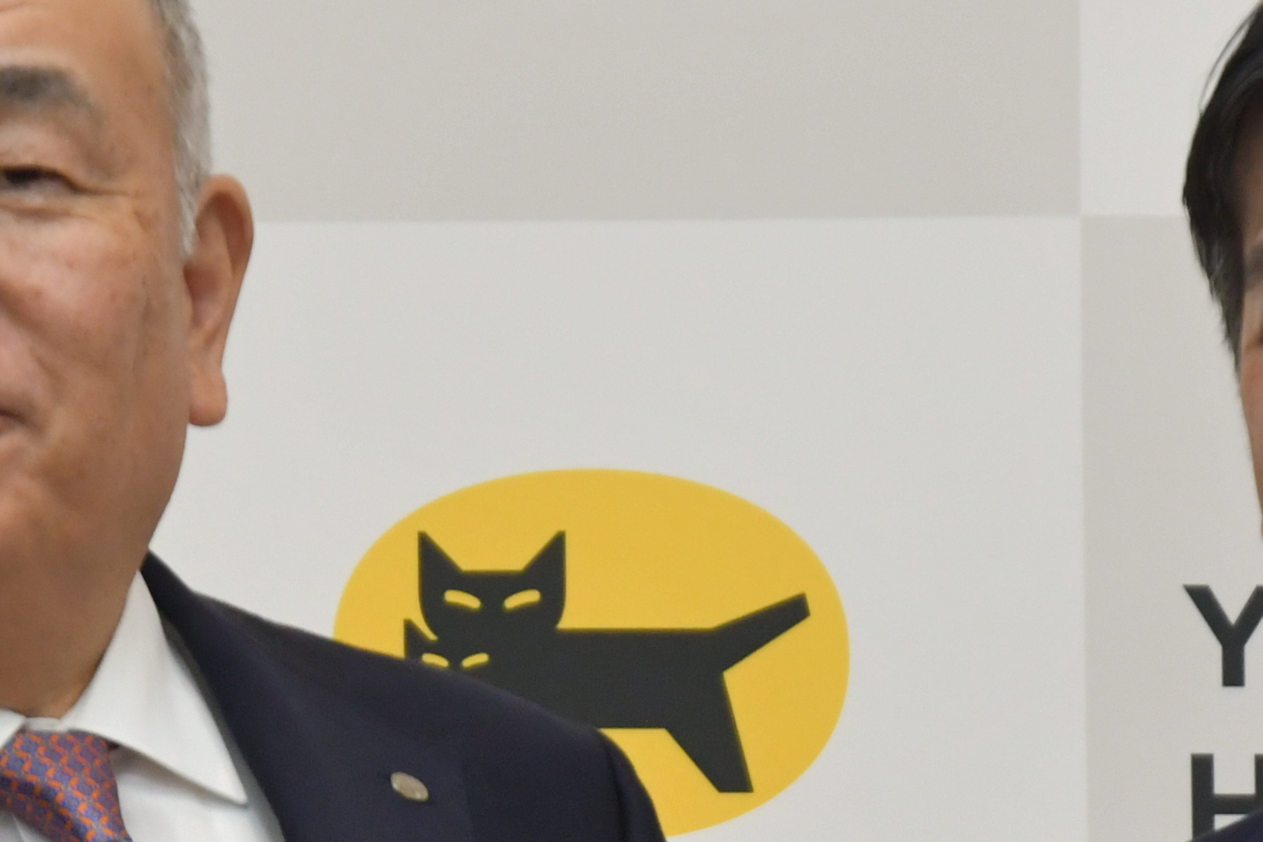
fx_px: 10455
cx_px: 759
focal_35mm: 298
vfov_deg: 4.6
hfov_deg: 6.9
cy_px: 880
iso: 1250
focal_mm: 58
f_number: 3.8
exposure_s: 1/200
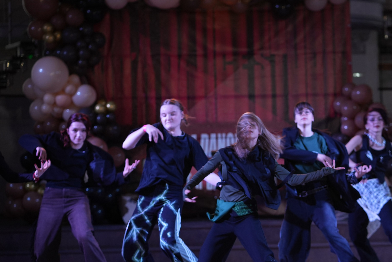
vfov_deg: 11.9
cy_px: 158
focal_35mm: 115
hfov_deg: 17.7
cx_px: 260
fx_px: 1252
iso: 800
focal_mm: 85
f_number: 2.2
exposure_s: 1/400
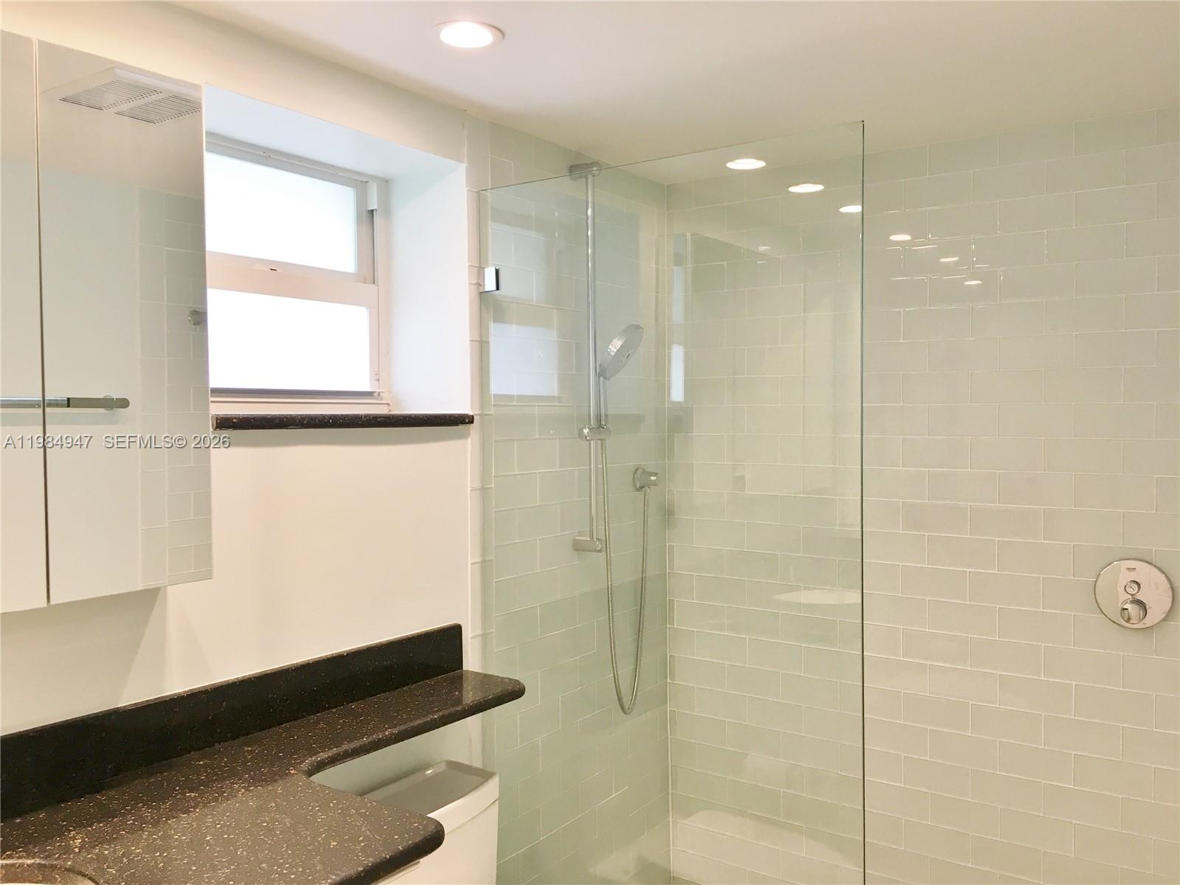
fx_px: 989
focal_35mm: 29
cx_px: 590
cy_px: 442
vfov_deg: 48.2
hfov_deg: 61.7
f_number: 2.2
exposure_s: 1/30
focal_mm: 4.15
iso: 25
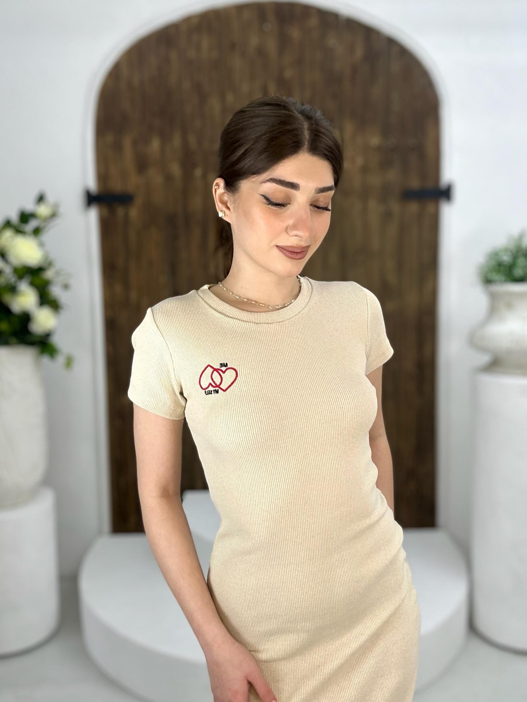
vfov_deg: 60.0
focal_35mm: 30
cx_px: 264
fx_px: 609
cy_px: 351
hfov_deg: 46.8
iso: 25
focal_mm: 2.69
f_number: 1.9
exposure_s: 1/100
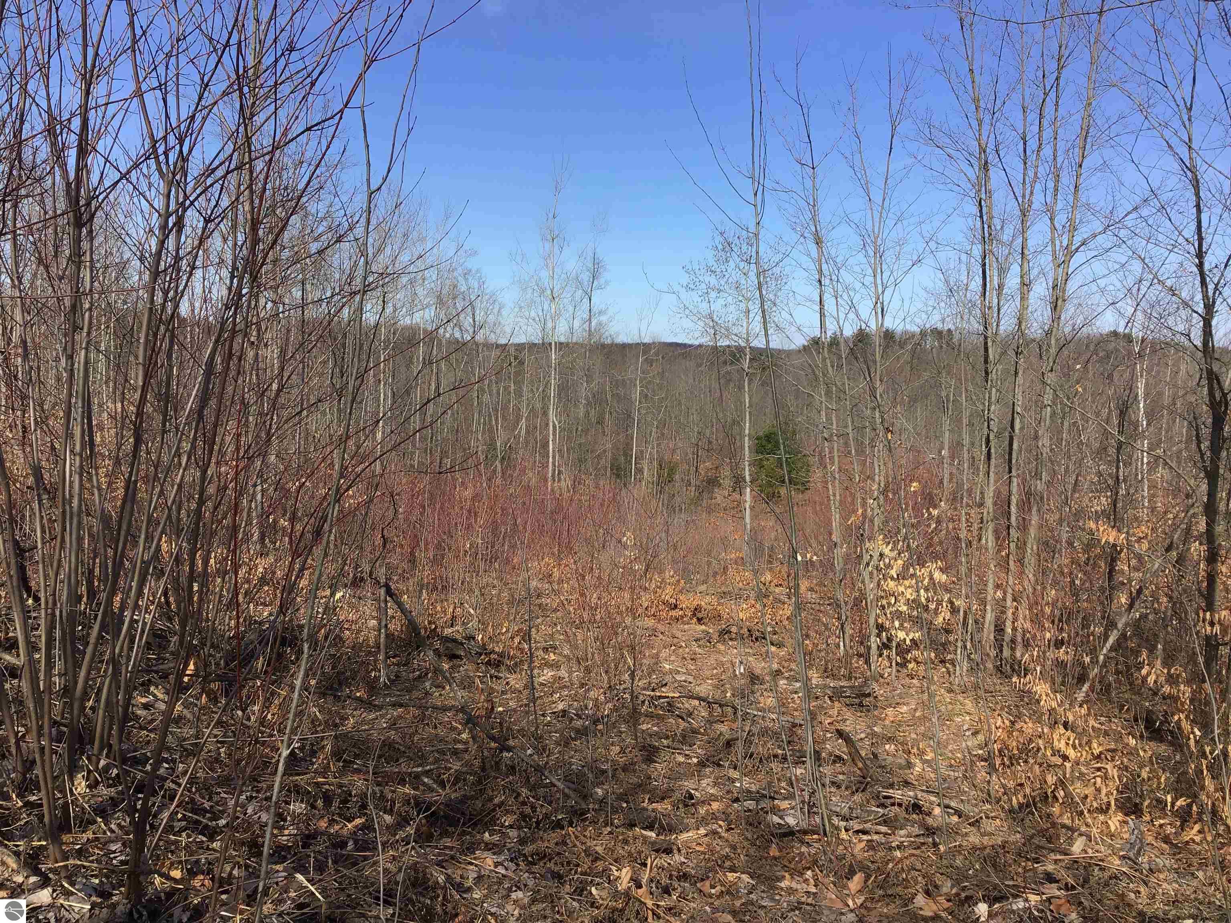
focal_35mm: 31
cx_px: 616
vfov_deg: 45.4
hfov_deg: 58.4
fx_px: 1102
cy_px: 462
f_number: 2.4
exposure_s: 1/1045
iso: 25
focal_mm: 3.3
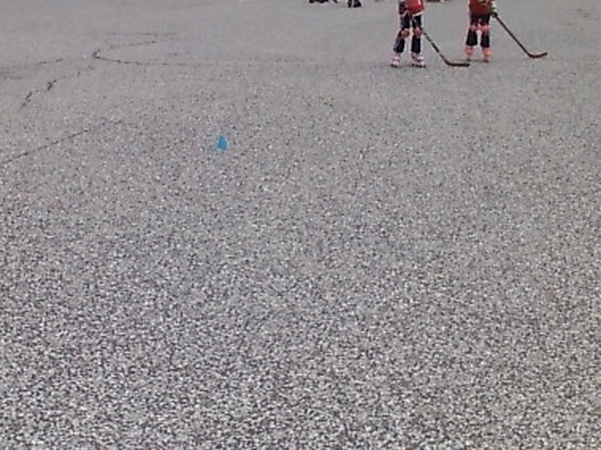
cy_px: 106
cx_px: 198
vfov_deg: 29.1
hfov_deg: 38.5
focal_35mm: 49
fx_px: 850
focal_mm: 3.73
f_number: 3.5
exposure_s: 1/1136
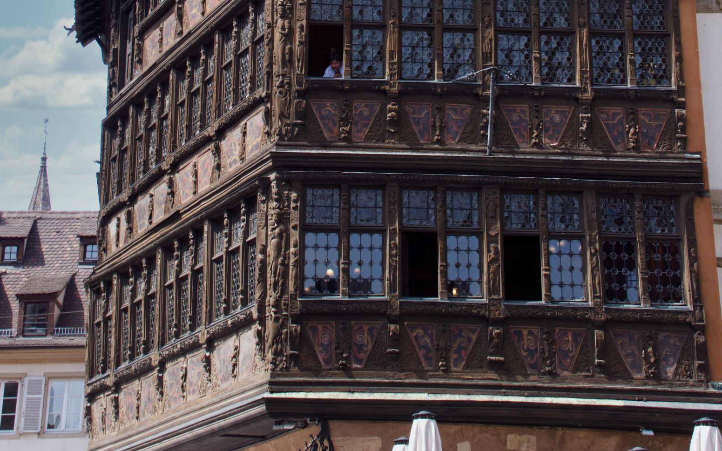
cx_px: 363
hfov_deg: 25.0
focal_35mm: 83
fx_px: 1629
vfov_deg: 15.3
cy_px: -61
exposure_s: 1/125
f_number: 11
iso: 200
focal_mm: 35
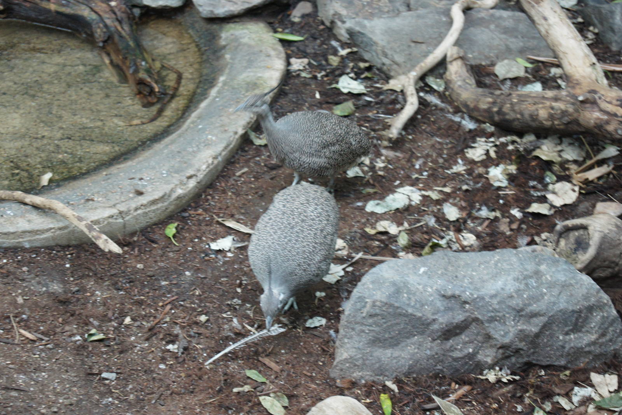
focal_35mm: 82
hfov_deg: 24.6
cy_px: 208
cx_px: 311
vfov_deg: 16.6
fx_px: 1425
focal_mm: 55
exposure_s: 1/60
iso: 1600
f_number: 5.6
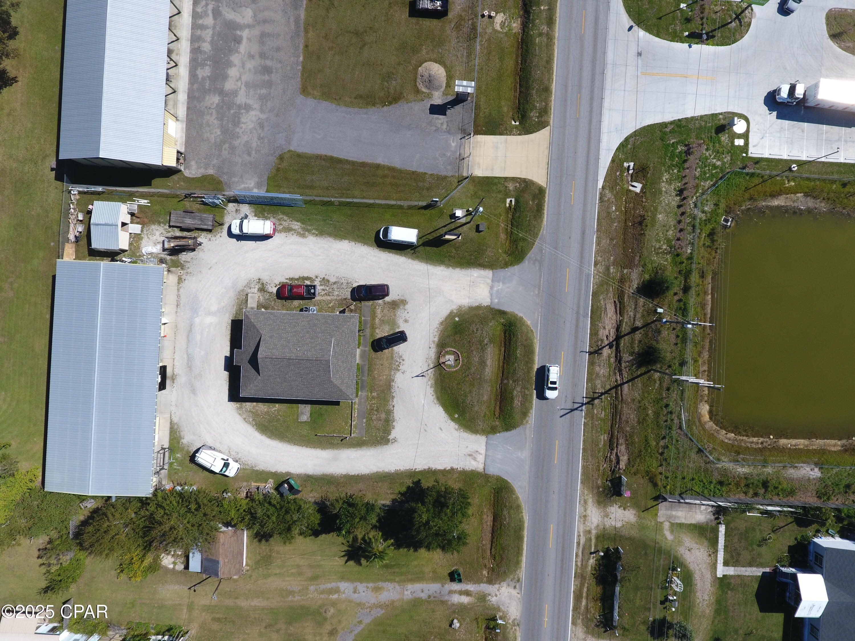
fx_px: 494
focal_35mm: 20
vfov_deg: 66.0
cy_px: 320
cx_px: 428
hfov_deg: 81.7
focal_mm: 3.61
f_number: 2.8
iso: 100
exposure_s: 1/944
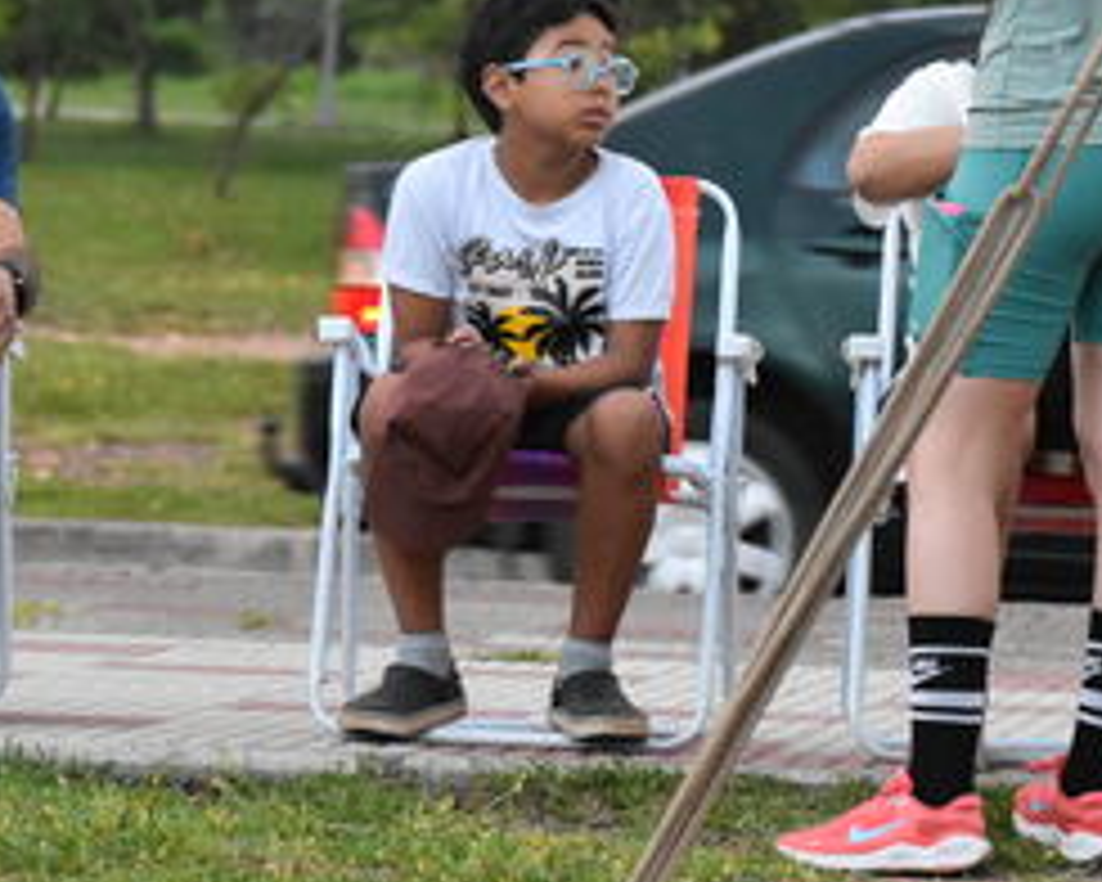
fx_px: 10703
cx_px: 616
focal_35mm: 328
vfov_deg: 4.7
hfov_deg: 5.9
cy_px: 162
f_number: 4.8
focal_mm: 95
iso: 3200
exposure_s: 1/160
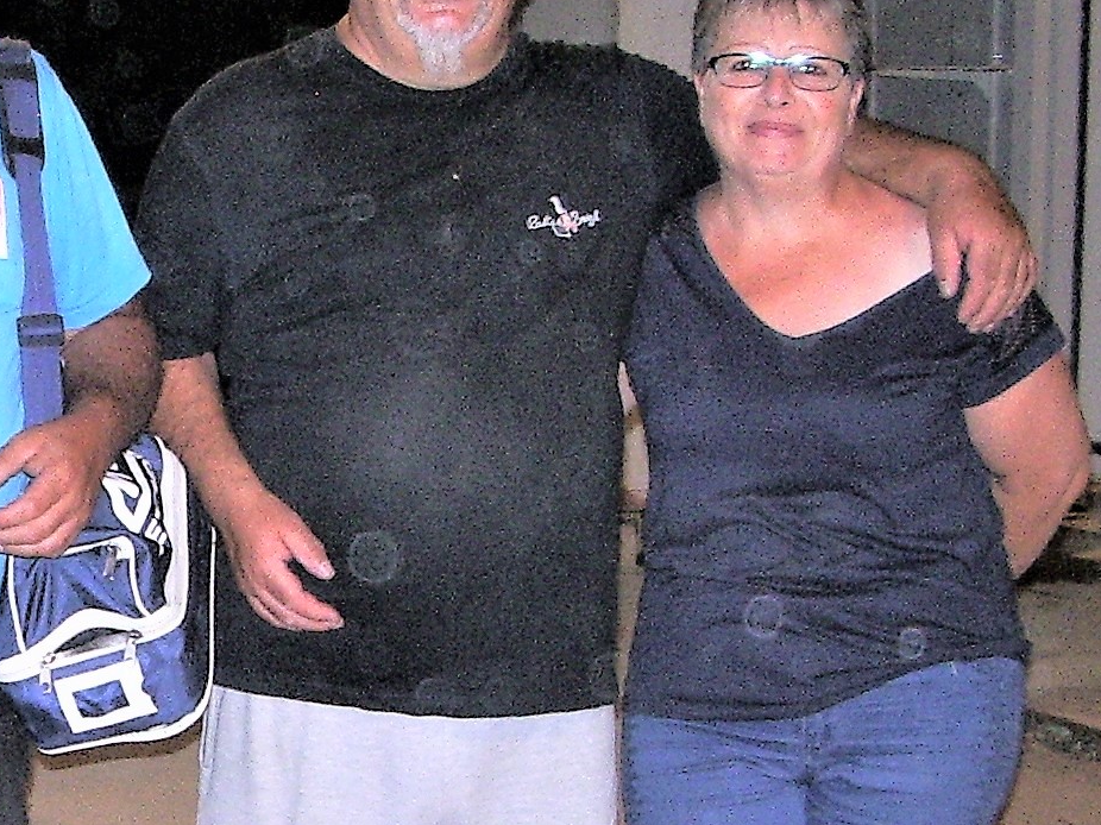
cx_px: -2
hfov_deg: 20.2
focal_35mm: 94
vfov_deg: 15.6
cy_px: 702
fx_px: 2989
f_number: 2.6
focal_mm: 5.8
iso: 200
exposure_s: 1/40
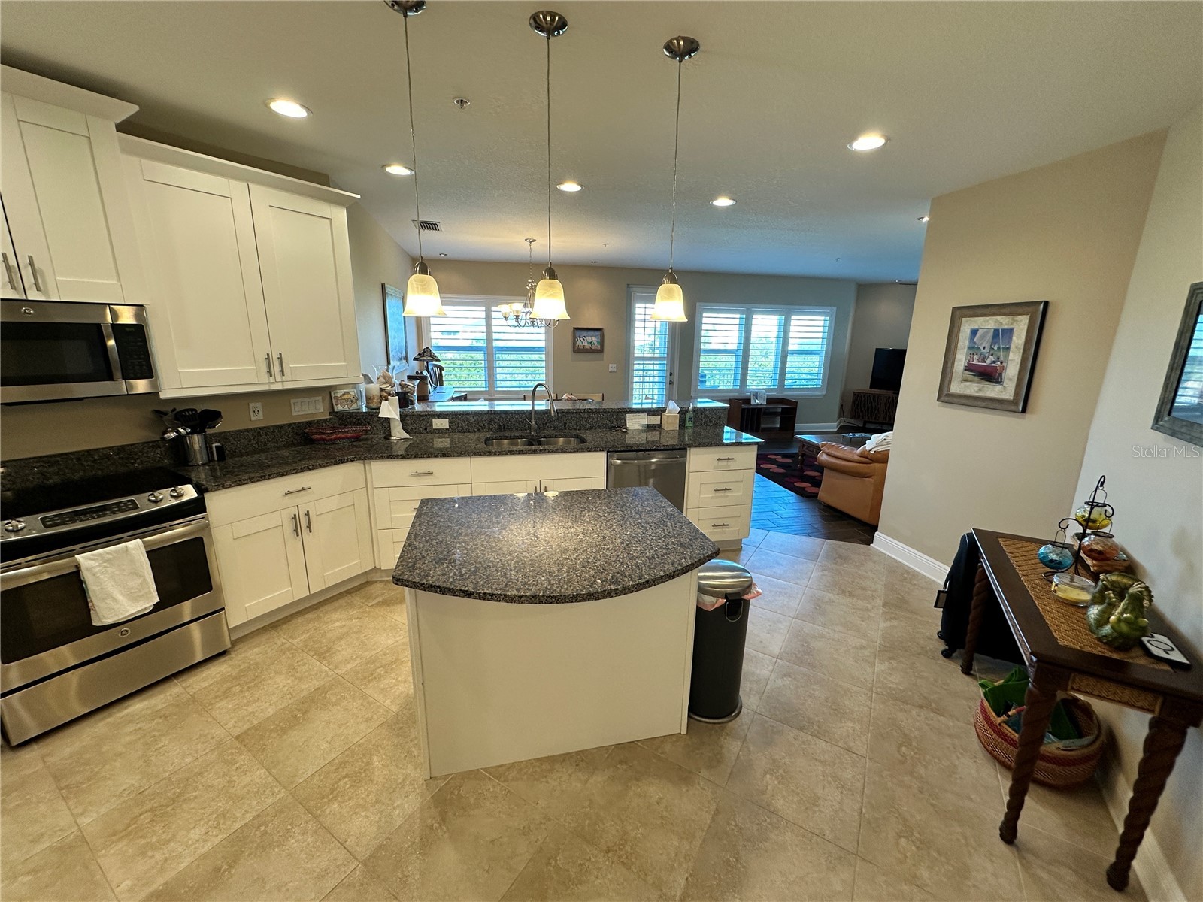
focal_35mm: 14
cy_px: 451
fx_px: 487
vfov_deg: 85.7
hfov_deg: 102.1
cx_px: 602
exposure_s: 1/120
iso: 100
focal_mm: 2.22
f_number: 2.2
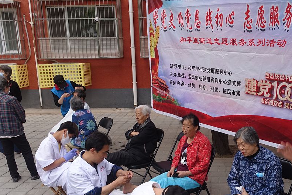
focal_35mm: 44
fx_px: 357
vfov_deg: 30.0
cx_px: 190
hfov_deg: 44.0
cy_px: 147
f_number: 3.2
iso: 160
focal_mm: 10.81
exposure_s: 1/100
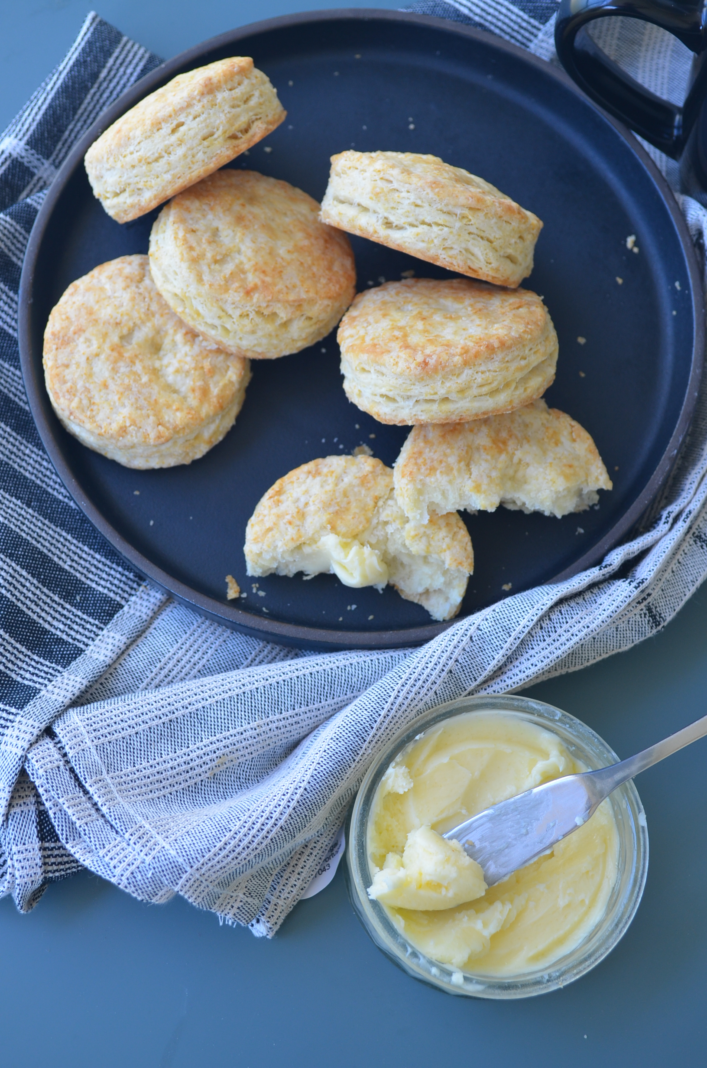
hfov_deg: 25.0
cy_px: 534
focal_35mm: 54
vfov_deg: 36.9
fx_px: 1598
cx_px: 354
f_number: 6.3
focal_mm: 36
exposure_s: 1/60
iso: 400
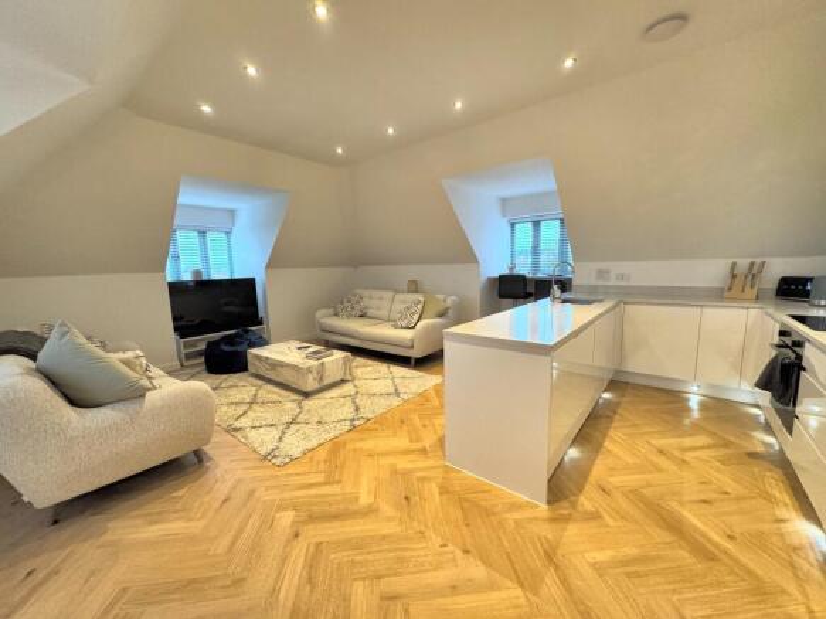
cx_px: 413
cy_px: 310
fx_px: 334
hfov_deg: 102.1
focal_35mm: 14
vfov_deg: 85.7
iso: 250
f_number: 2.2
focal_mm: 2.22
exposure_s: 1/100
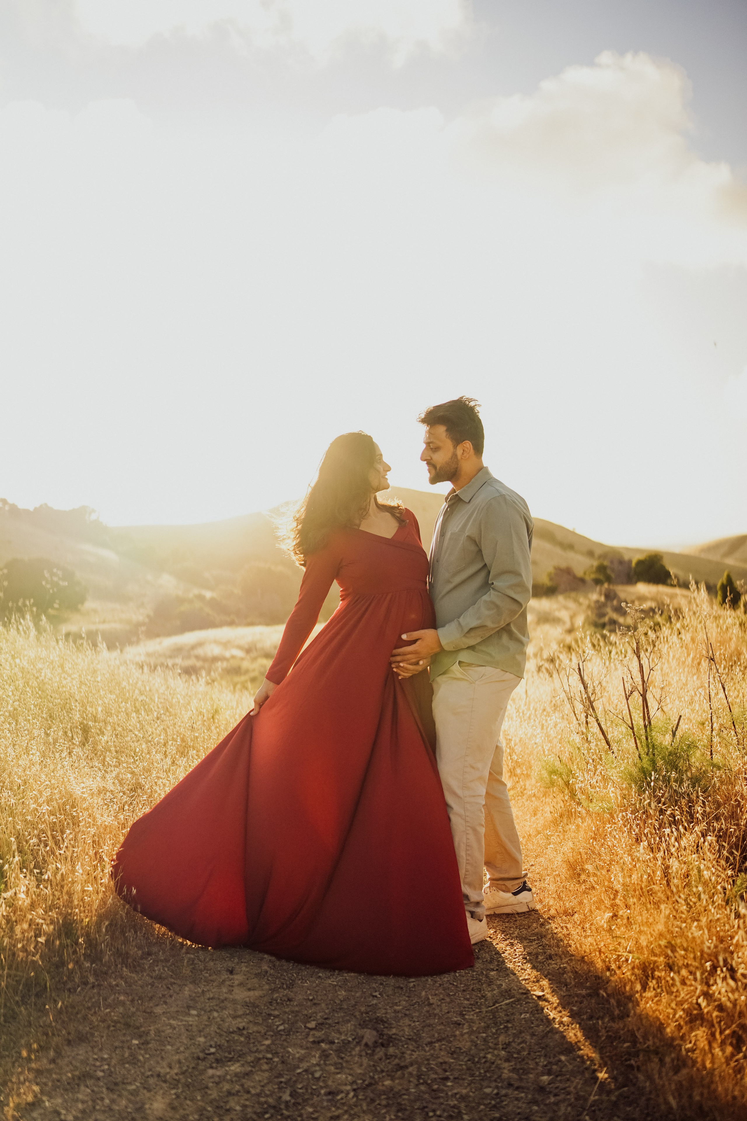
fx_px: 1089
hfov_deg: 37.9
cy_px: 560
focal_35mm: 35
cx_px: 374
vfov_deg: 54.4
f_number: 1.4
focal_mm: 35
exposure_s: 1/8000
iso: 400
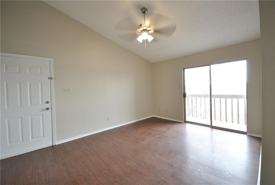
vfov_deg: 77.6
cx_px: 138
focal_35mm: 15
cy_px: 92
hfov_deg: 100.3
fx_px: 115
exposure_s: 1/13
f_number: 5
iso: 200
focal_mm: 10
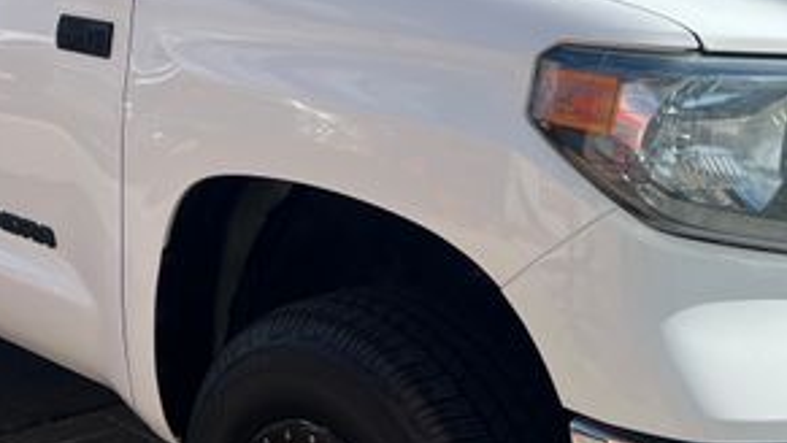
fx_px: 1461
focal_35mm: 70
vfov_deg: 17.2
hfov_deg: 30.1
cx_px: 465
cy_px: 151
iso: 50
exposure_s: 1/4444
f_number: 1.5
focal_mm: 5.7
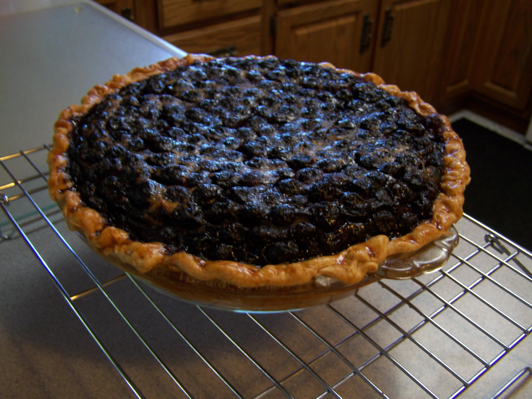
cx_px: 266
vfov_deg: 37.7
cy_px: 200
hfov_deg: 49.0
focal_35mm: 38
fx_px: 584
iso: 64
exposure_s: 1/8
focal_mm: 6.3
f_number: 2.8
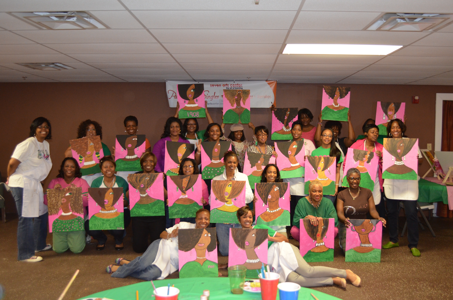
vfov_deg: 36.7
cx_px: 226
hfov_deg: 53.2
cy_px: 150
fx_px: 452
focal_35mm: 36
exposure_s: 1/60
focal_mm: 24
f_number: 4
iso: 1600
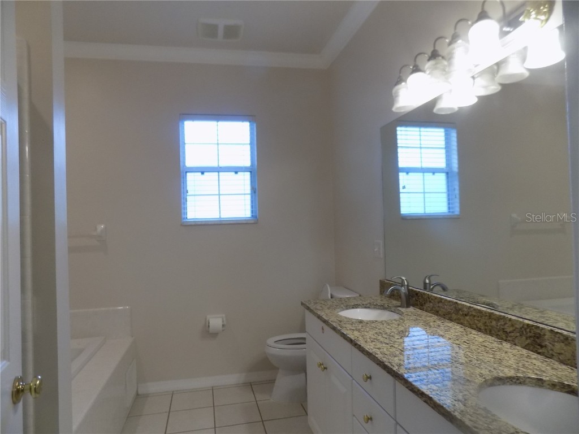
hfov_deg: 73.9
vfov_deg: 58.9
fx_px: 385
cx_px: 290
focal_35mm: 23
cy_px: 217
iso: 160
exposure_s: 1/30
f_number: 3.1
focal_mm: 4
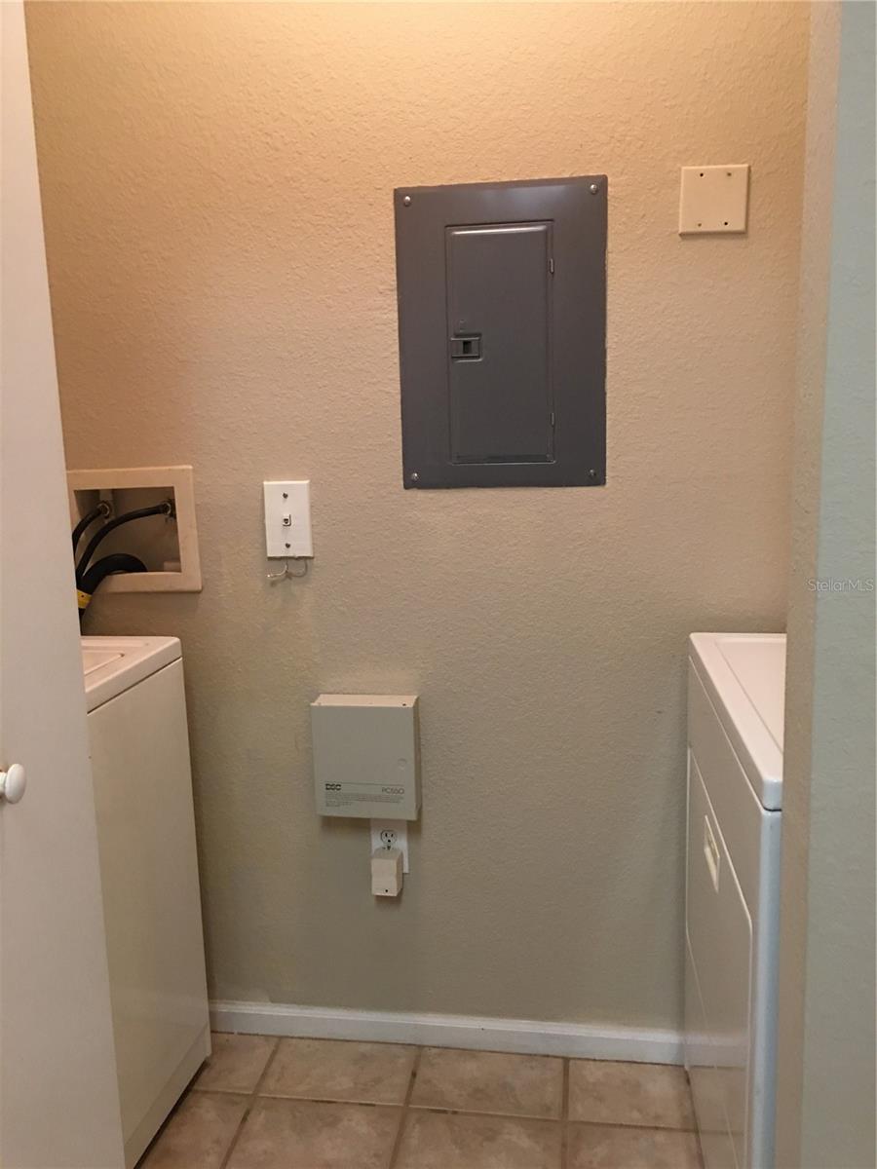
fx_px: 980
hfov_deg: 48.2
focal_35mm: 29
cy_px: 584
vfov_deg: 61.7
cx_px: 438
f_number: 2.2
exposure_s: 1/10
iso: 80
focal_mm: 4.15
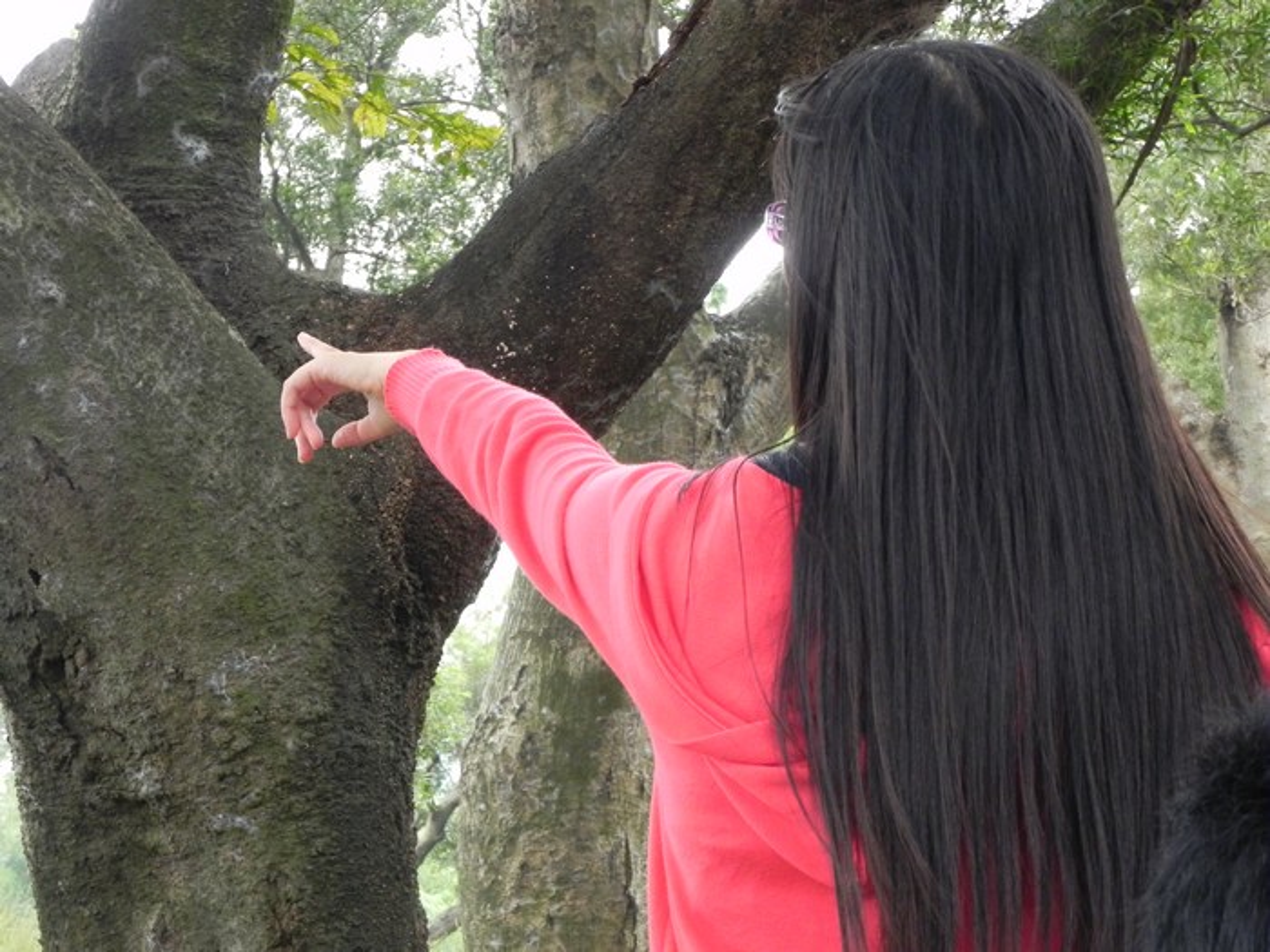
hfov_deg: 16.8
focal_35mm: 117
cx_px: 635
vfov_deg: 12.7
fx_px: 4293
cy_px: 476
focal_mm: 20.8
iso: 400
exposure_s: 1/48.7
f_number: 7.1
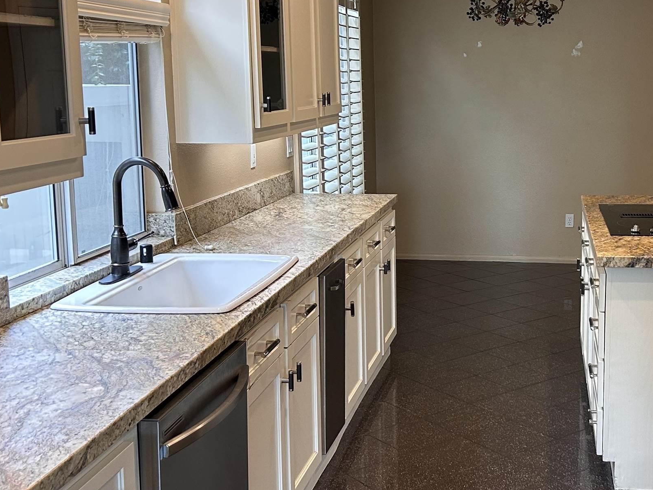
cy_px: 225
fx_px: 943
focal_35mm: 50
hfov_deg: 37.4
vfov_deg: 29.1
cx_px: 480
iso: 125
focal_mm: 5.7
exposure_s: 1/120
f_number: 1.5
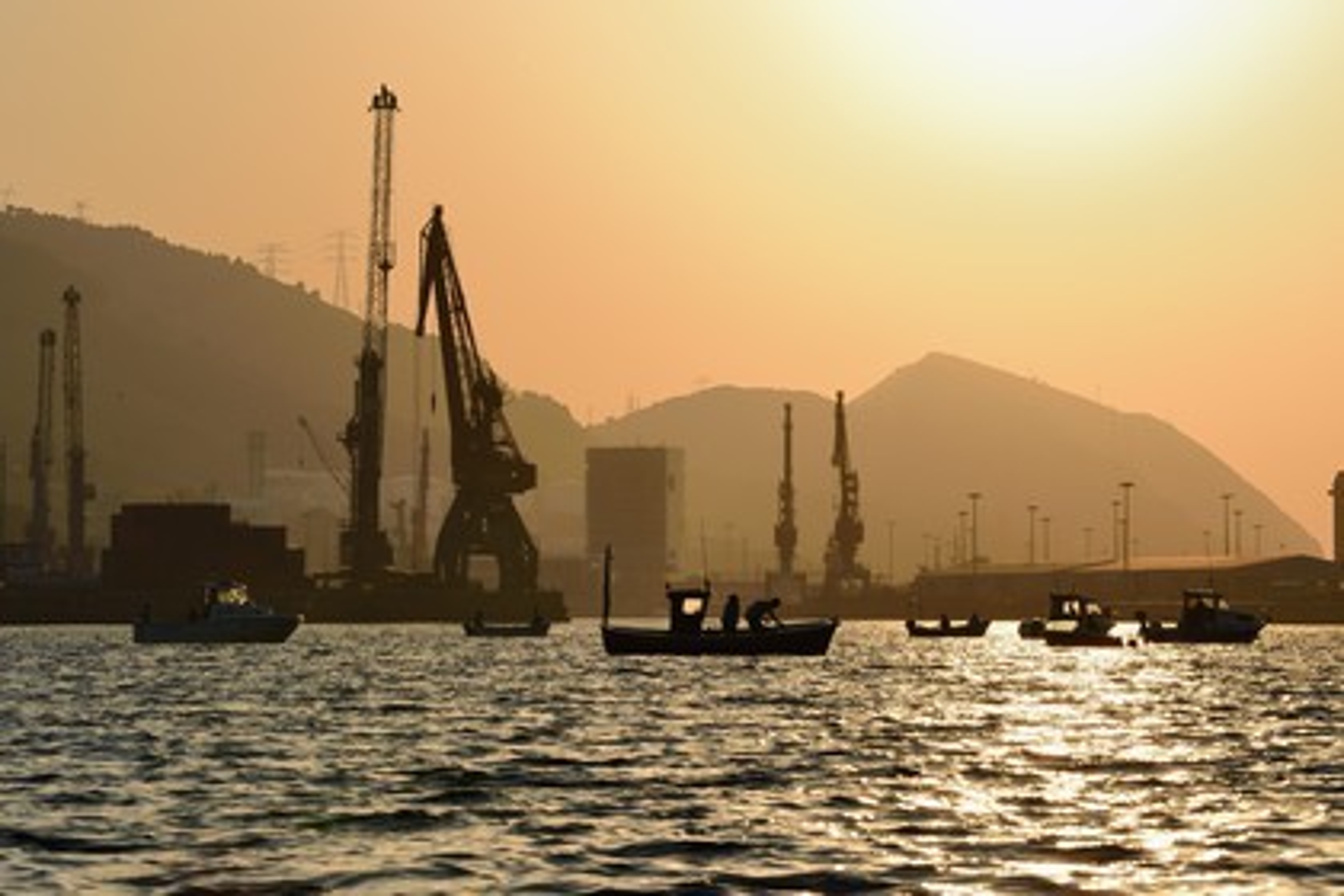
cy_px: 448
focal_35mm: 150
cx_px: 672
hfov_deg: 13.7
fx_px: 5600
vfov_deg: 9.1
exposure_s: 1/1000
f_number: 13
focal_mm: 150
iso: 400
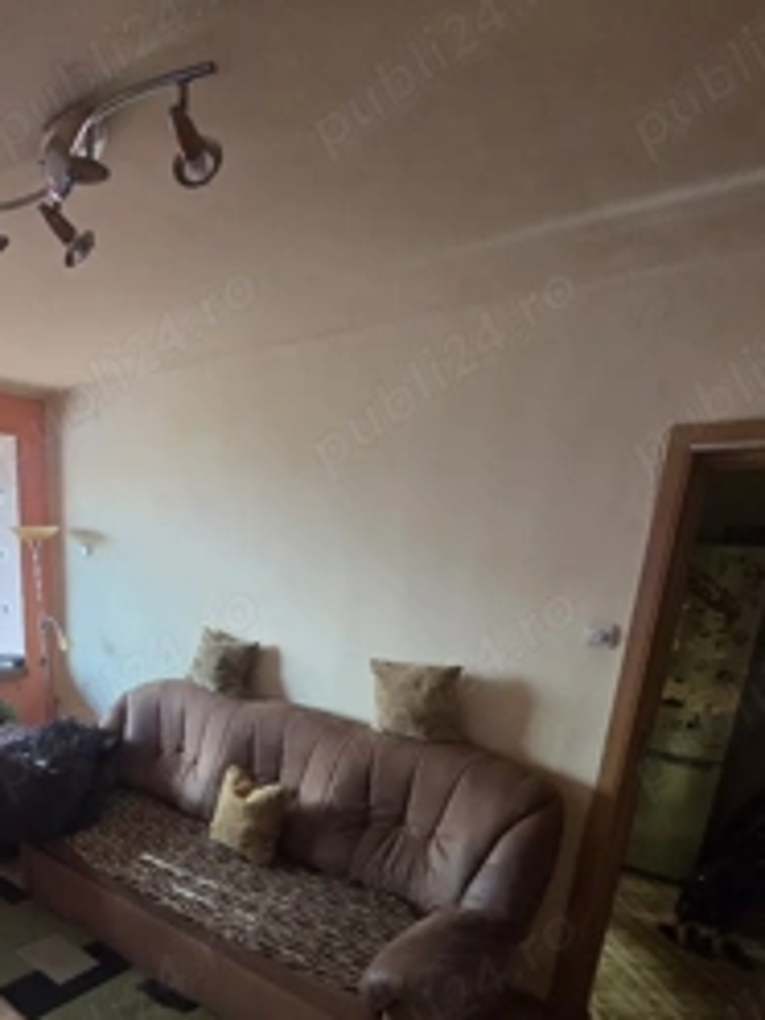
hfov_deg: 60.5
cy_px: 740
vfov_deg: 74.4
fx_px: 619
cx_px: 206
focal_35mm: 21
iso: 500
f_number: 2.2
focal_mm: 2.2
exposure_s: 1/50.3
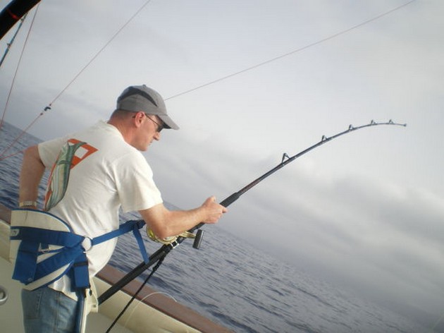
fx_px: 462
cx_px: 222
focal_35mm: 36
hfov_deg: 51.4
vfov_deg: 39.6
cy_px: 166
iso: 50
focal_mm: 6.3
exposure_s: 1/320
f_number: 4.6
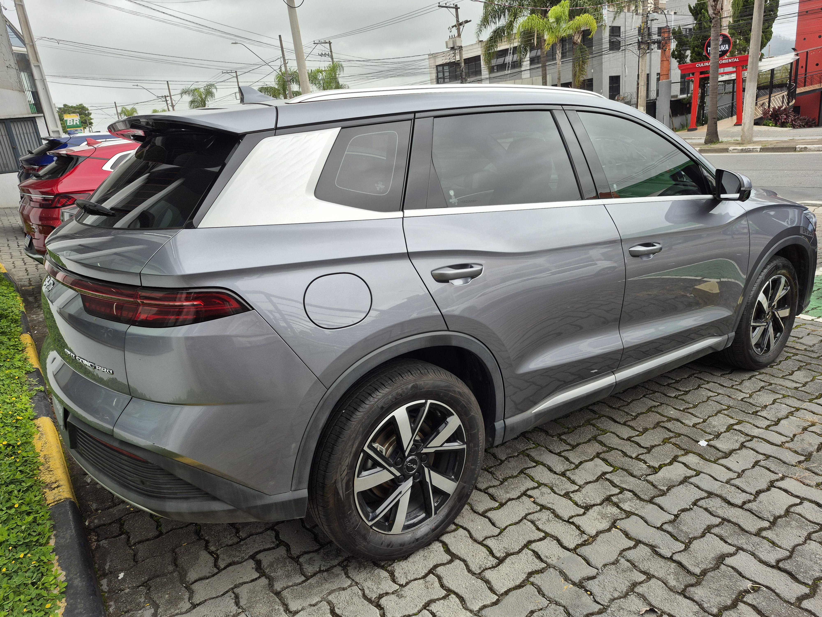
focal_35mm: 23
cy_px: 308
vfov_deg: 58.9
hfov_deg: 73.9
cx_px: 411
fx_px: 546
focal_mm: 5.4
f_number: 1.8
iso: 25
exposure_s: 1/499
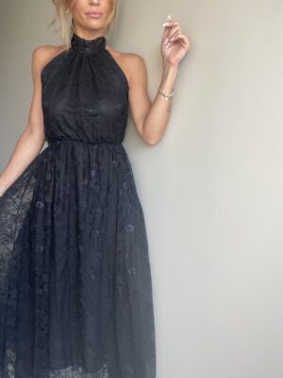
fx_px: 327
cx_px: 142
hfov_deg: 46.8
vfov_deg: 60.0
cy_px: 189
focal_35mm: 30
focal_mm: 2.71
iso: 200
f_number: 2.2
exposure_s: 1/60
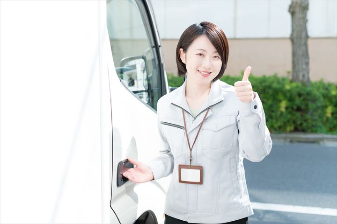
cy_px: 112
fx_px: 468
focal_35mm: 50
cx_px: 168
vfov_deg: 27.0
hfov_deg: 39.6
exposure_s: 1/1000
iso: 200
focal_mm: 50
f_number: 3.2
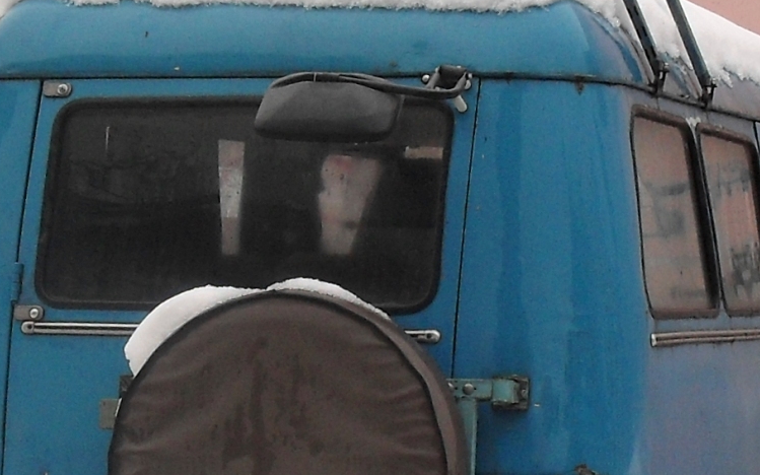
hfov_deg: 18.8
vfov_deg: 11.8
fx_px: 2299
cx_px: 399
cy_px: 368
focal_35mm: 111
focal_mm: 8.1
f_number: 3.1
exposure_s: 1/125
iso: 80
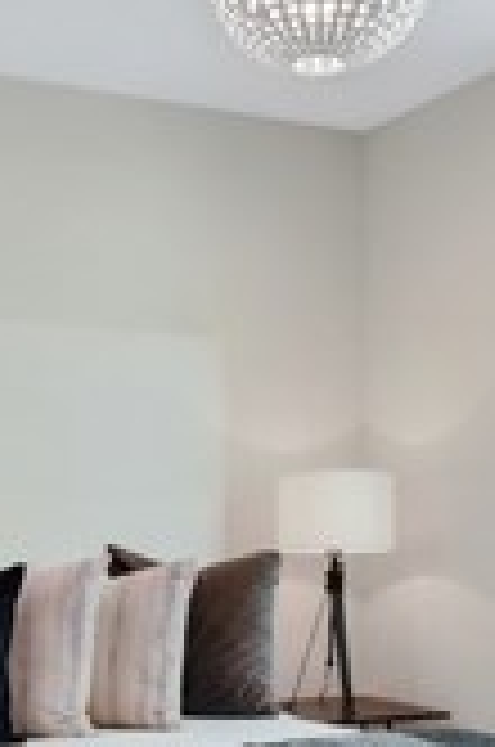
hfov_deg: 23.2
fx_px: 1201
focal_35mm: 58
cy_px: 556
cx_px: 171
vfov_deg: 33.9
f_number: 8
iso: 250
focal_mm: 10
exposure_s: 1/20
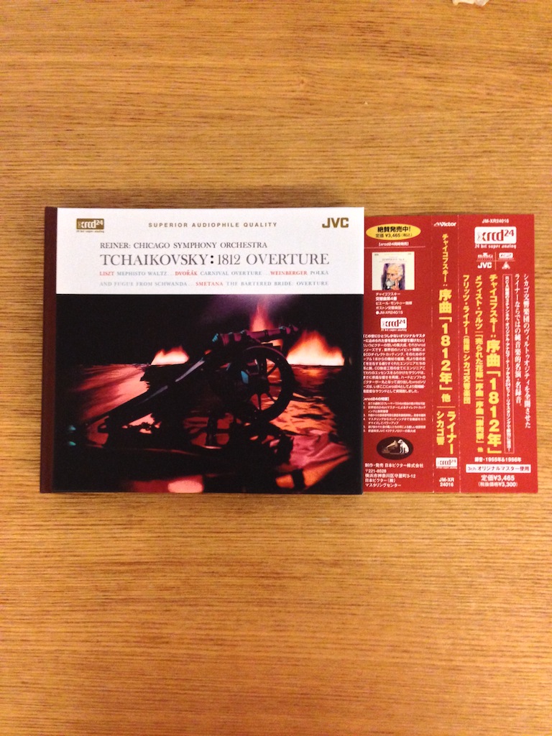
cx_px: 276
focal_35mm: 33
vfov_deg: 55.4
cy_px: 368
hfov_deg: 42.9
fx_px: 702
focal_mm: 4.12
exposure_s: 1/15
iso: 500
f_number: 2.4
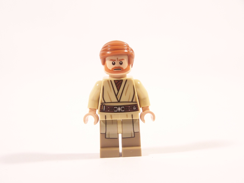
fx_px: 663
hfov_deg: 20.9
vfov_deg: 15.7
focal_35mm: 94
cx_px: 122
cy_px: 92
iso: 100
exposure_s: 1/15
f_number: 3.2
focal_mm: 15.6
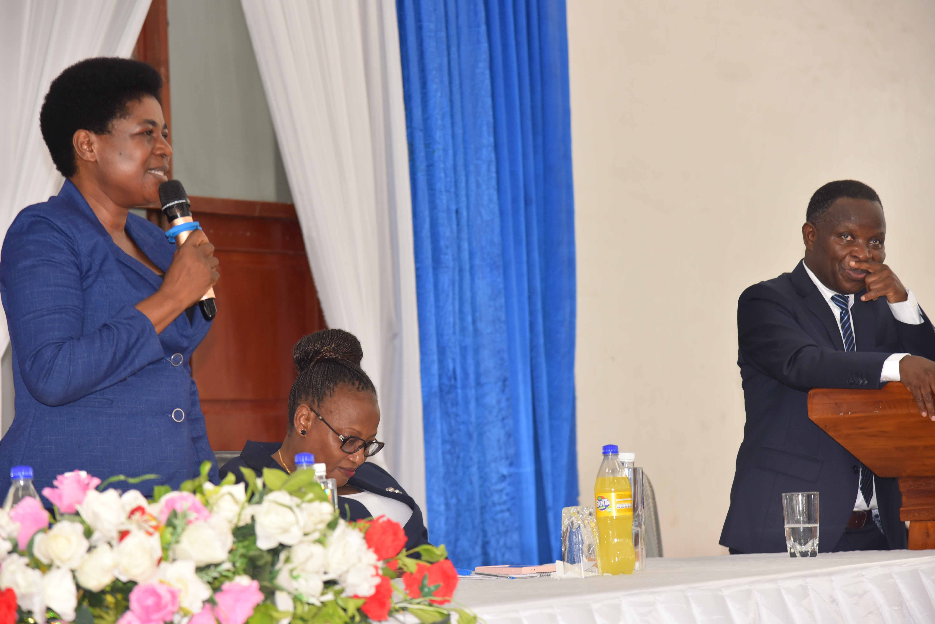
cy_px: 312
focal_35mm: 105
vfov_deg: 13.1
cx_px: 468
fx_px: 2728
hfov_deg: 19.4
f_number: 4.5
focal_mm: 105
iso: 800
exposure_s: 1/80
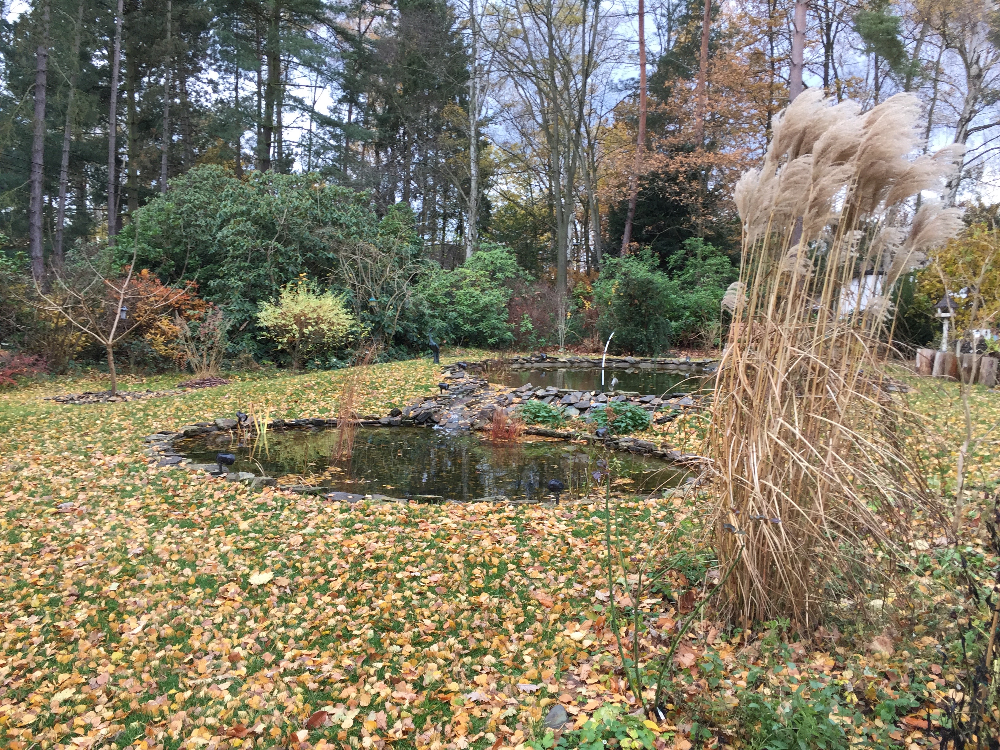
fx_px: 838
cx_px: 500
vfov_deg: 48.2
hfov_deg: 61.7
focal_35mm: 29
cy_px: 375
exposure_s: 1/100
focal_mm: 4.15
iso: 50
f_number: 2.2
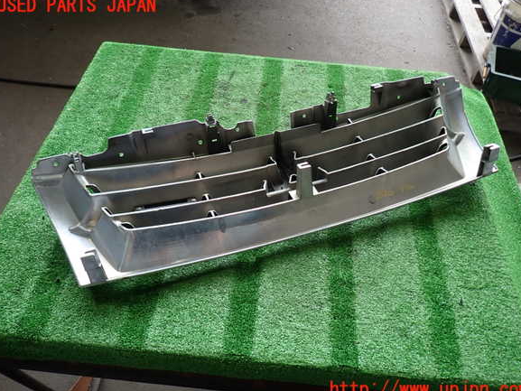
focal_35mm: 26
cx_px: 263
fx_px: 391
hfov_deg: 67.3
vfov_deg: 53.1
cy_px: 198
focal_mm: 4.5
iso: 125
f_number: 2
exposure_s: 1/60
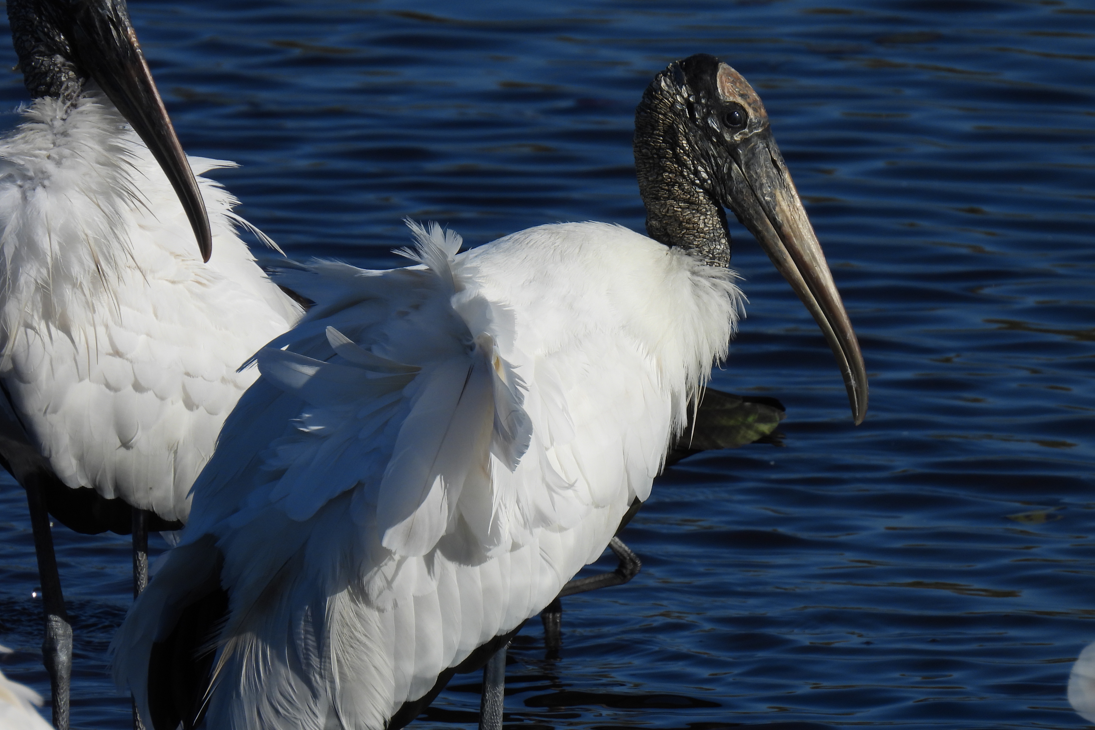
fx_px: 37987
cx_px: 547
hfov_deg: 1.7
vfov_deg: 1.1
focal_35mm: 1249
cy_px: 374
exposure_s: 1/1000
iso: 100
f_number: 6.3
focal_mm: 214
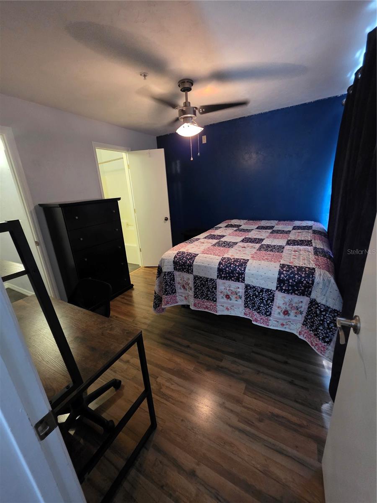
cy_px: 252
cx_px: 188
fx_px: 189
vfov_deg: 106.2
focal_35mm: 13
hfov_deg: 89.9
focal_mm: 2.2
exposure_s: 1/60
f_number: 1.9
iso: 800
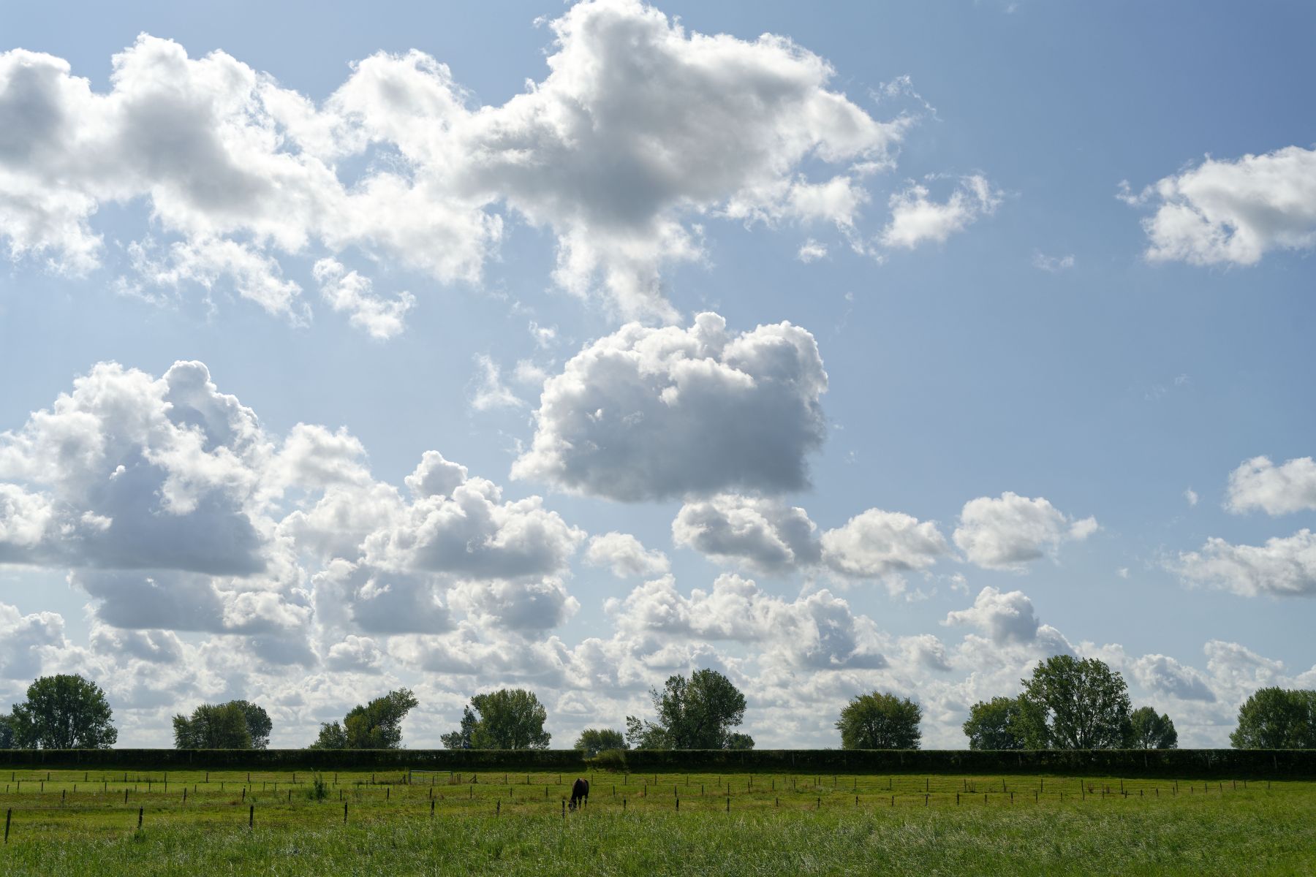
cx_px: 658
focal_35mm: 41
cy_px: 438
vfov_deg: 32.6
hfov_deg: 47.4
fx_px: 1499
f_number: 6.3
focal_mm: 41
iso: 64
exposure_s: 1/1250
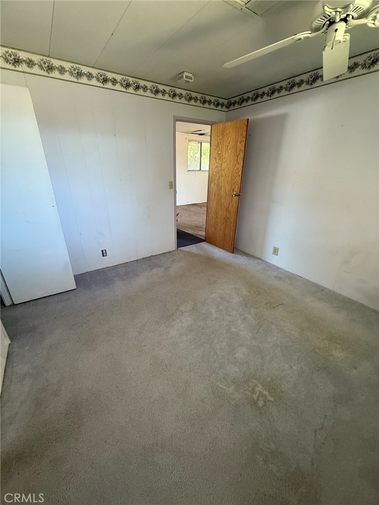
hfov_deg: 85.7
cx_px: 190
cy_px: 252
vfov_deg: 102.1
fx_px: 204
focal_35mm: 14
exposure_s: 1/70
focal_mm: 2.22
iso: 400
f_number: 2.2
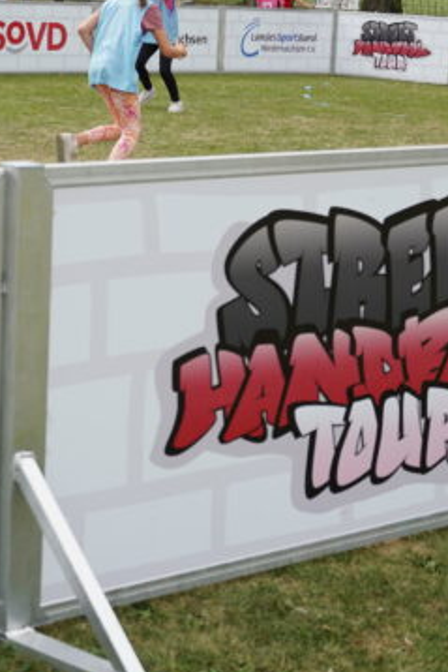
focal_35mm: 106
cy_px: 250
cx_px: 180
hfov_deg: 12.9
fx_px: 1978
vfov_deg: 19.2
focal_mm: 33
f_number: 4.5
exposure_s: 1/1000
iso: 320
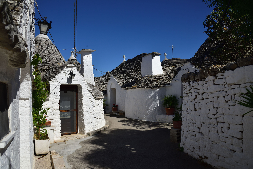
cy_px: 88
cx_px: 123
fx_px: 176
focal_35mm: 25
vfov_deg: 51.3
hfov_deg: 71.5
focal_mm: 24
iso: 200
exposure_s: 1/640
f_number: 10
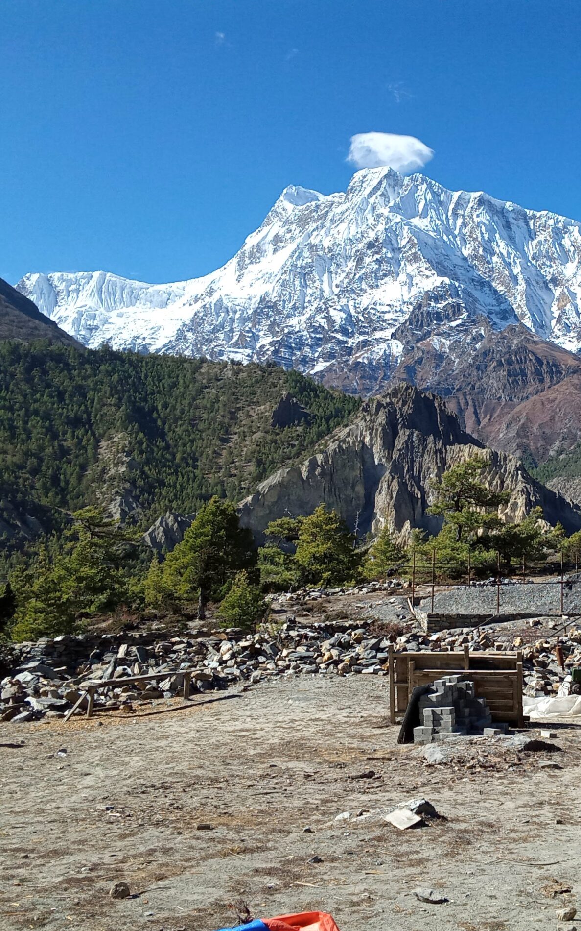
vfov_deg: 49.3
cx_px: 486
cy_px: 469
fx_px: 1014
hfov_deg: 31.0
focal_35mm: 40
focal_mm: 3.73
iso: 122
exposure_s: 1/2299
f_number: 2.2
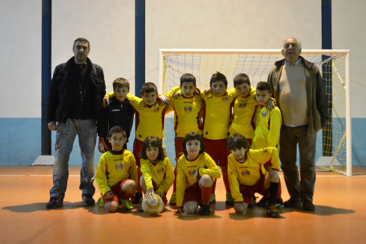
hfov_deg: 37.8
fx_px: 534
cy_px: 122
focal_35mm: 52
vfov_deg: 25.8
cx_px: 183
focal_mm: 35
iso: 3200
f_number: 5
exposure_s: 1/80
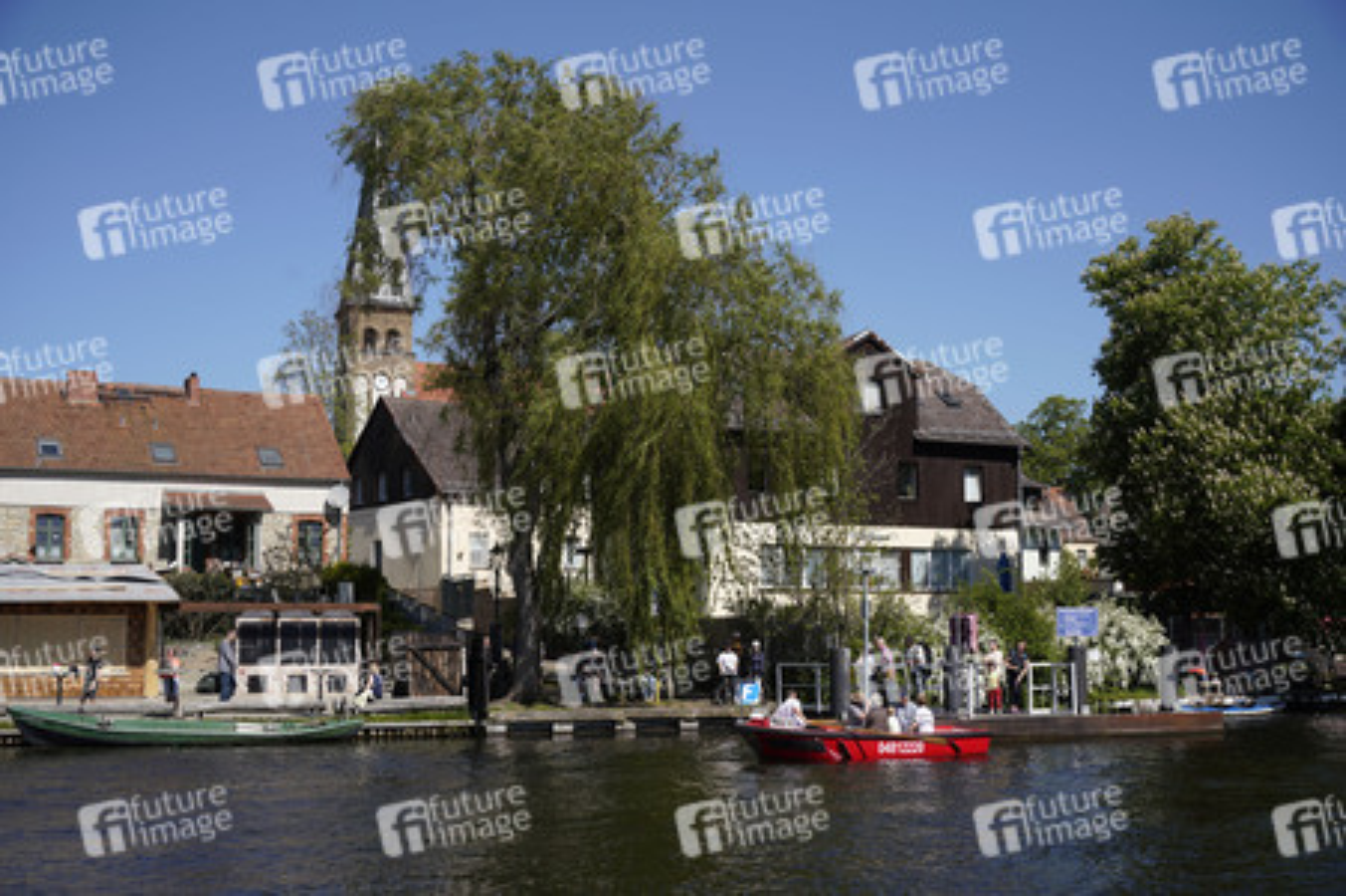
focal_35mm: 45
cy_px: 448
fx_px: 1681
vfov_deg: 29.8
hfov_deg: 43.6
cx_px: 673
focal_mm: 45
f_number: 6.3
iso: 160
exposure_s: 1/1000
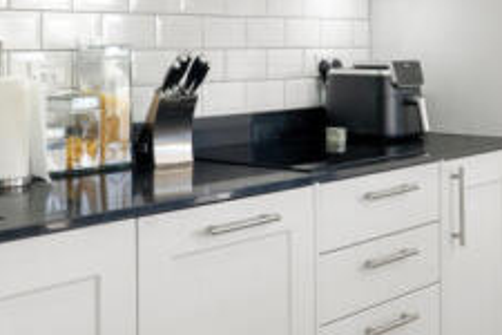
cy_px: 55
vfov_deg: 19.6
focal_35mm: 68
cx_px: 229
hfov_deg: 29.5
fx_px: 955
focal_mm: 23.5
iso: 320
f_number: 8
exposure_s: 1/5
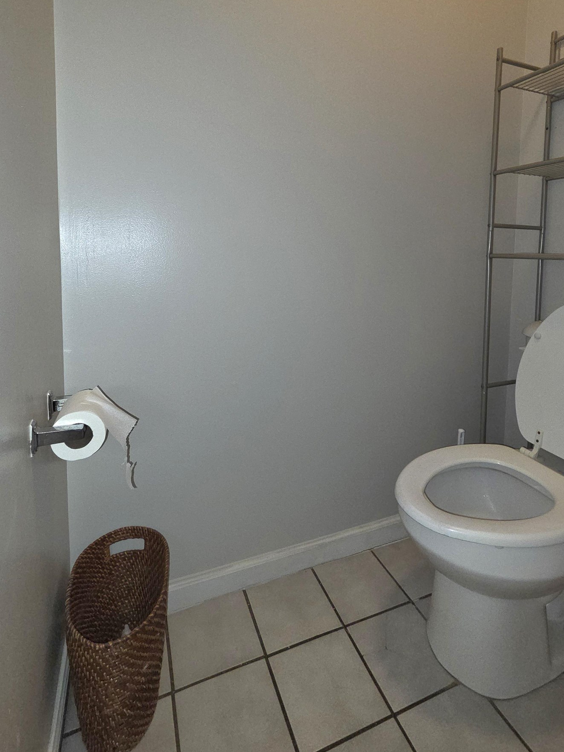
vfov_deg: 89.1
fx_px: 369
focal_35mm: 17
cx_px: 300
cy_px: 279
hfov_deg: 74.6
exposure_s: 1/60.2
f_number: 2.2
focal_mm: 2.2
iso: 125
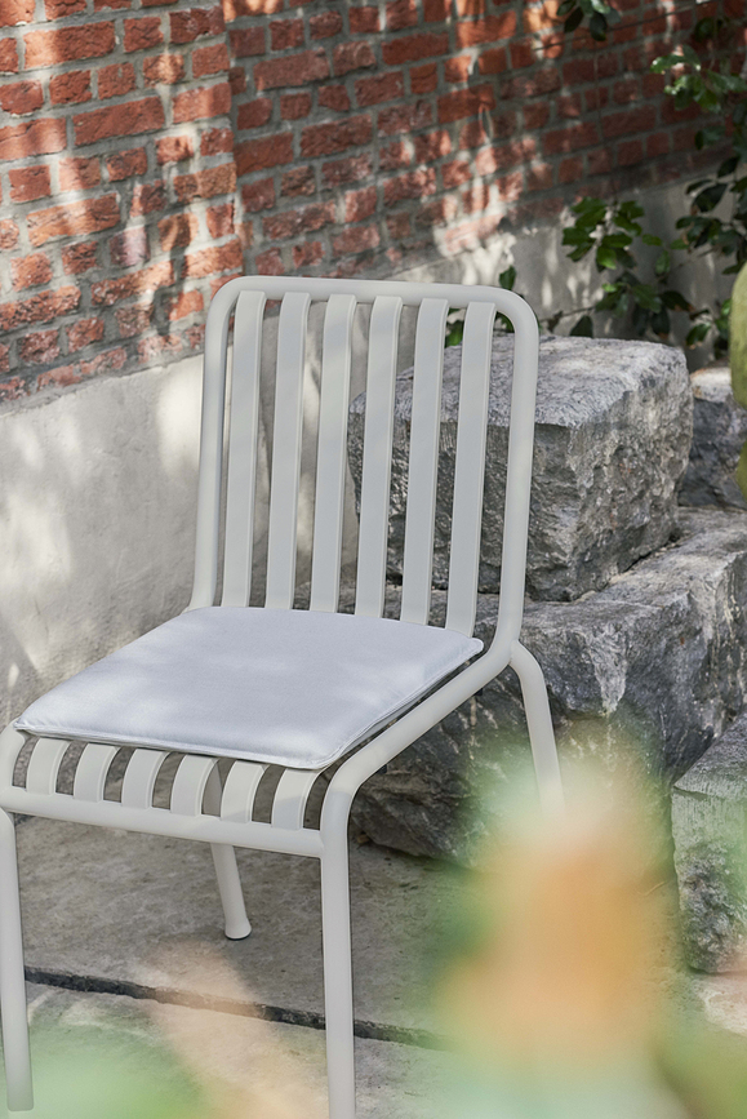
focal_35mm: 85
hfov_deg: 16.1
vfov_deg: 23.9
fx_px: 2642
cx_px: 374
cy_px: 560
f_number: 8
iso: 640
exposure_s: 1/250
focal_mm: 85
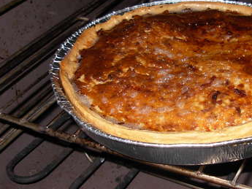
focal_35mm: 66
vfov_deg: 22.3
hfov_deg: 29.1
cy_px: 90
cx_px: 178
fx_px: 481
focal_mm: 6.3
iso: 79
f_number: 2.9
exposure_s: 1/22.6
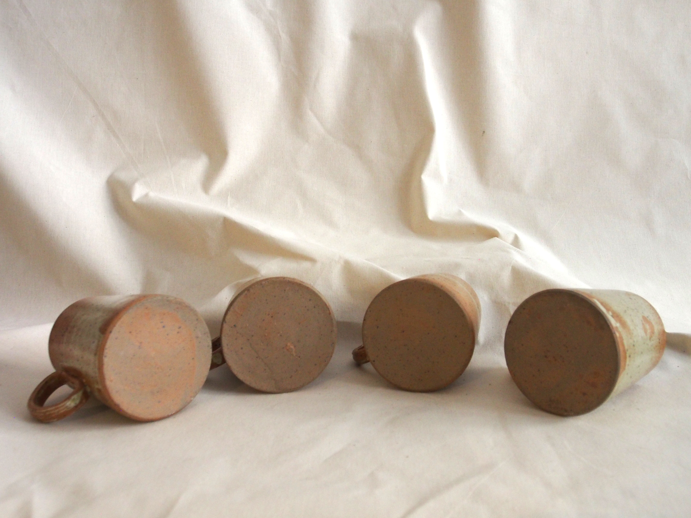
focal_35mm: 38
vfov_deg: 37.7
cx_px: 346
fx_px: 759
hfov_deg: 49.0
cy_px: 259
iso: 1600
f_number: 4.4
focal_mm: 19
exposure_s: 1/30
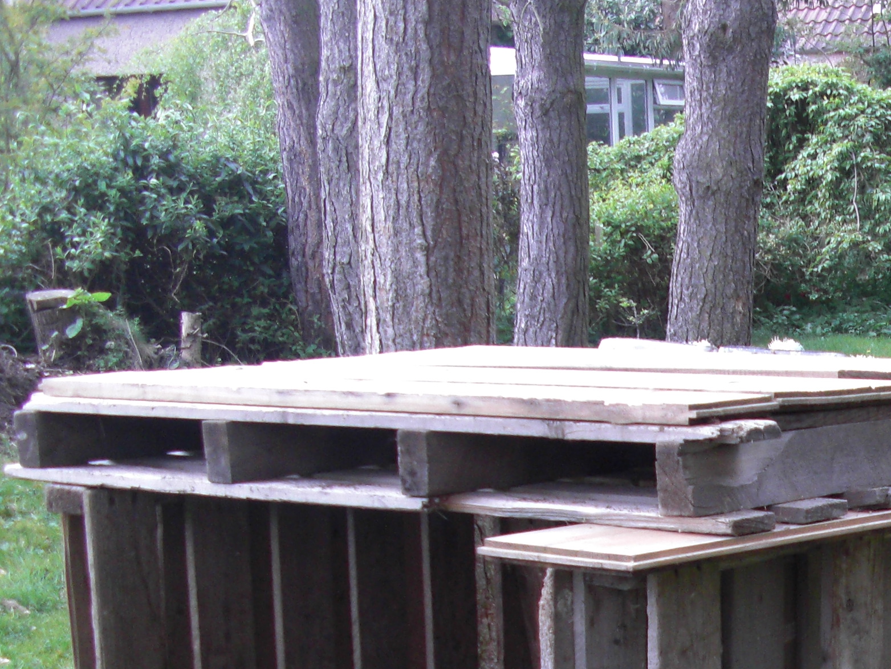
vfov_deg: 16.9
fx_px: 2163
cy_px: 770
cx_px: 1031
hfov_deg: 21.8
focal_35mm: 84
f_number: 2.8
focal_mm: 6.3
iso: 100
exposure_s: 1/60
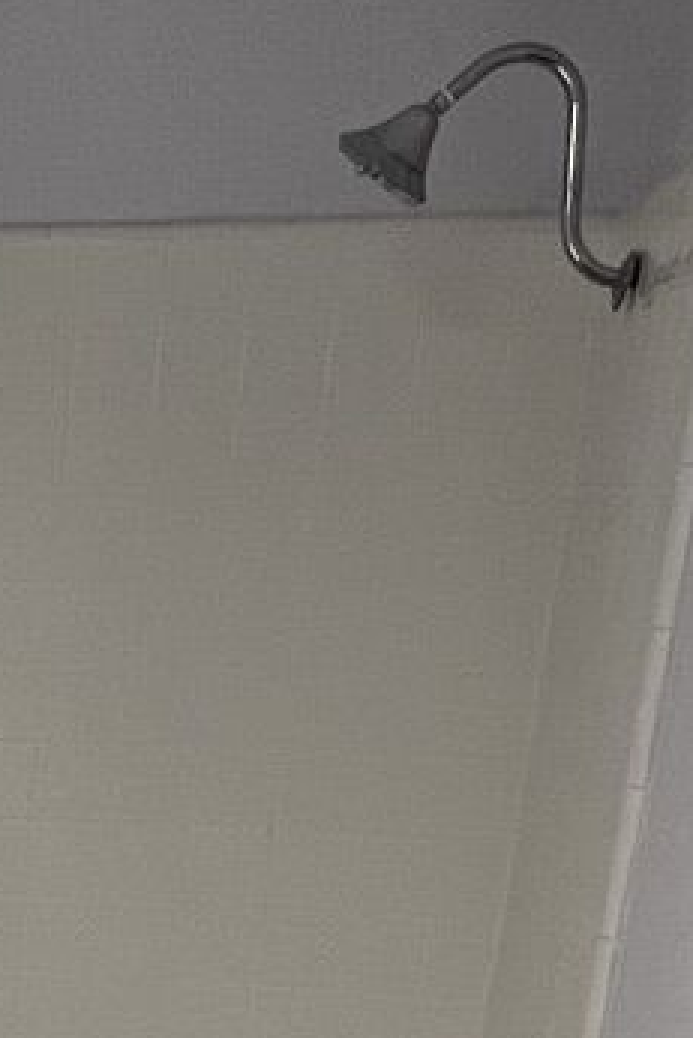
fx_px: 2308
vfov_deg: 22.5
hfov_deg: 14.8
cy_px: 1371
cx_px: -573
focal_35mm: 80
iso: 125
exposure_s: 1/120
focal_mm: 1.57
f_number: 1.8
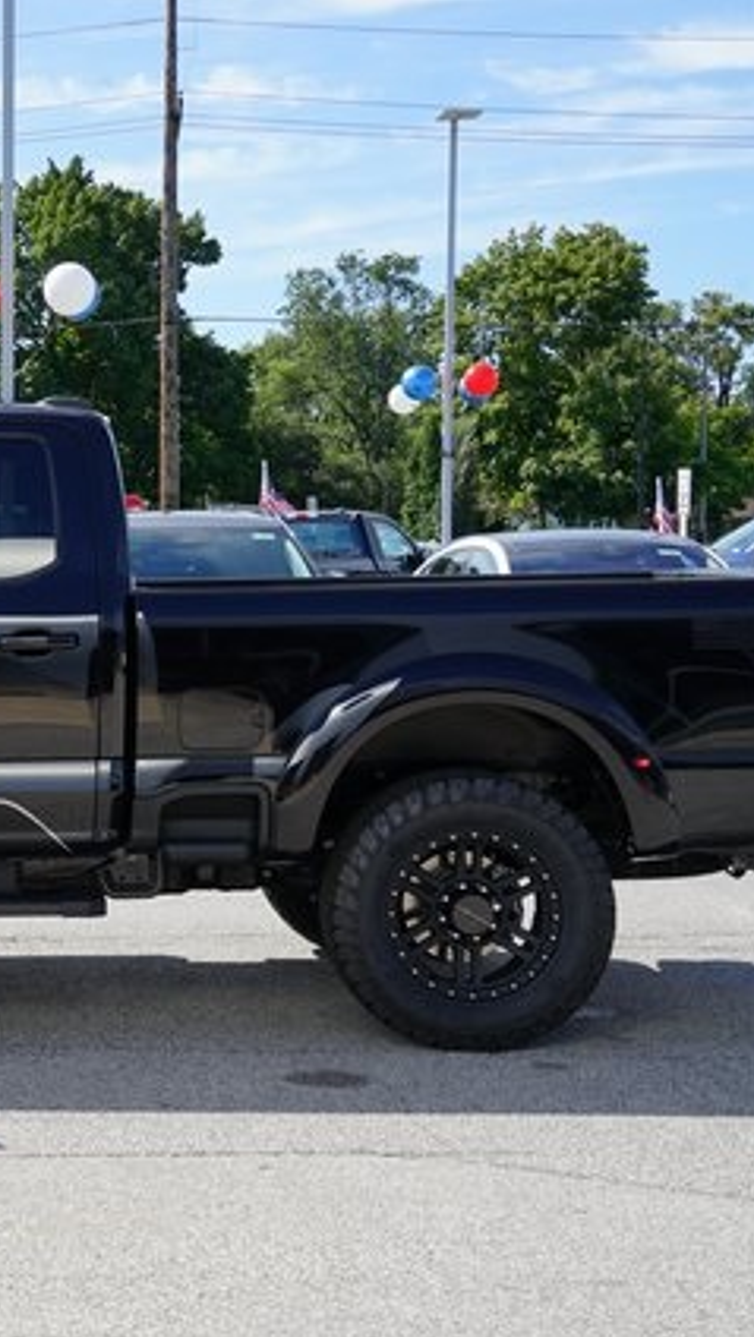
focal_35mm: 68
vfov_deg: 31.0
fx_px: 2413
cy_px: 670
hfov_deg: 17.1
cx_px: -95
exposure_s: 1/80
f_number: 13
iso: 100
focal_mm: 43
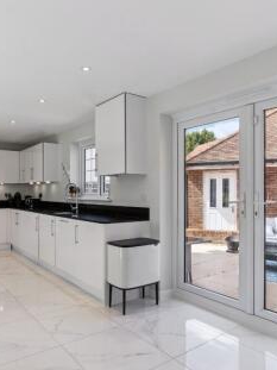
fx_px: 267
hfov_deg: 54.0
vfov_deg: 69.4
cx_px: 99
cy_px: 187
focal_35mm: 25
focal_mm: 17
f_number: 6.3
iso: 800
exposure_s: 1/400
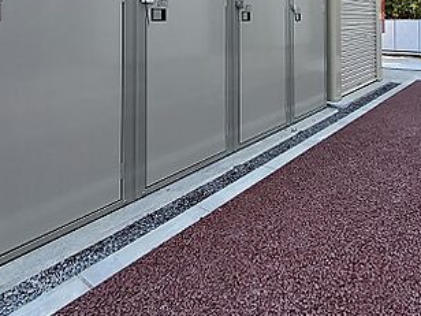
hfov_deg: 65.0
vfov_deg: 44.7
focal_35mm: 27
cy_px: 10
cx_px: 243
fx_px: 328
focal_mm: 1.8
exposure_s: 1/50
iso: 64
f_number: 2.2
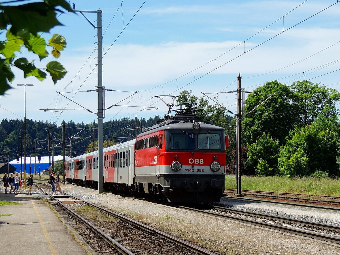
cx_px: 170
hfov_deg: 19.6
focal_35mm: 100
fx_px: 982
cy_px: 128
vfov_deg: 14.8
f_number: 4.1
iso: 100
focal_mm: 17.8
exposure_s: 1/640
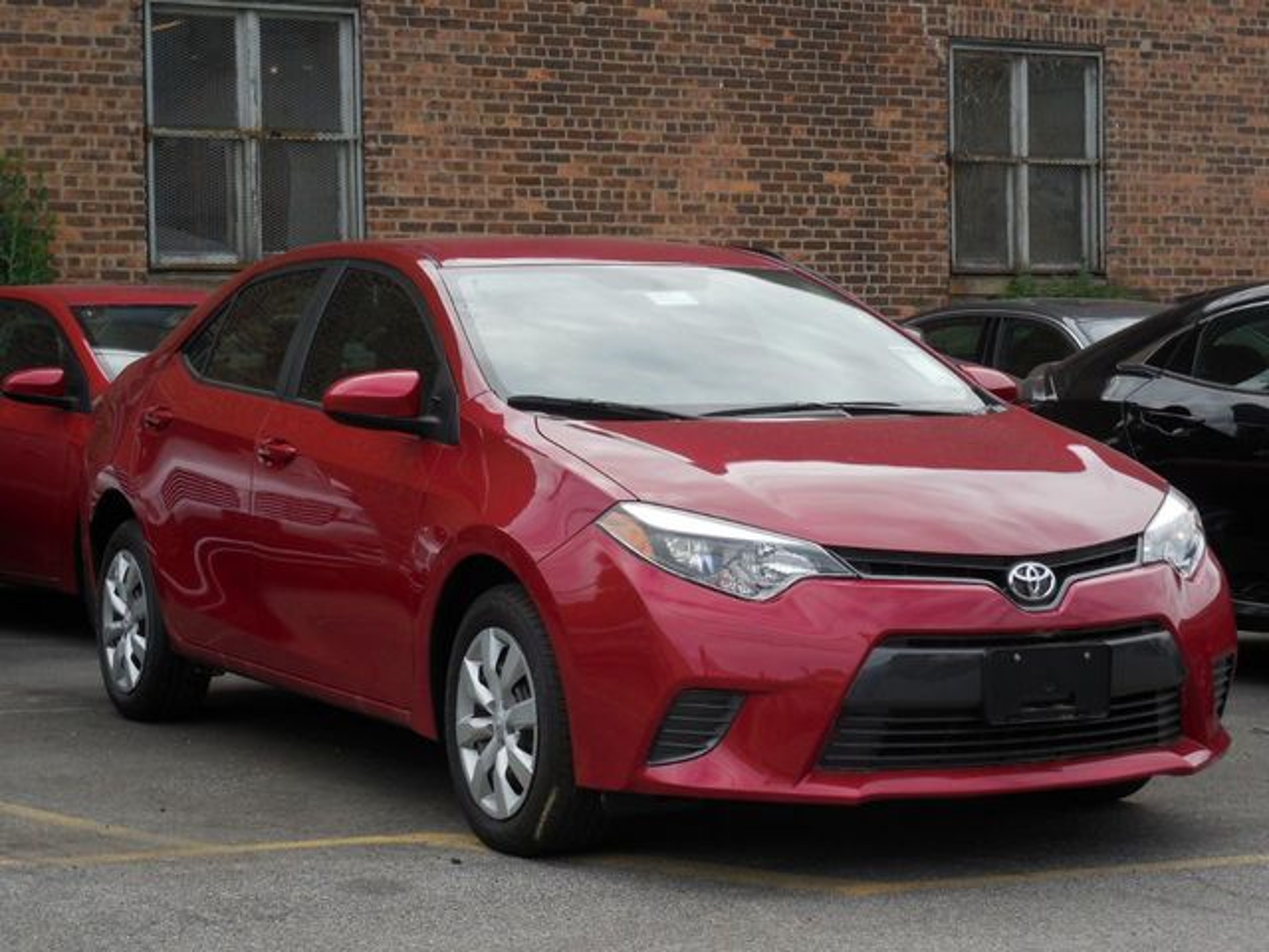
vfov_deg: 18.9
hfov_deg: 25.0
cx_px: 634
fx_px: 2859
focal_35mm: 78
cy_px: 476
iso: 125
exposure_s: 1/320
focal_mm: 14.1
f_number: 4.5
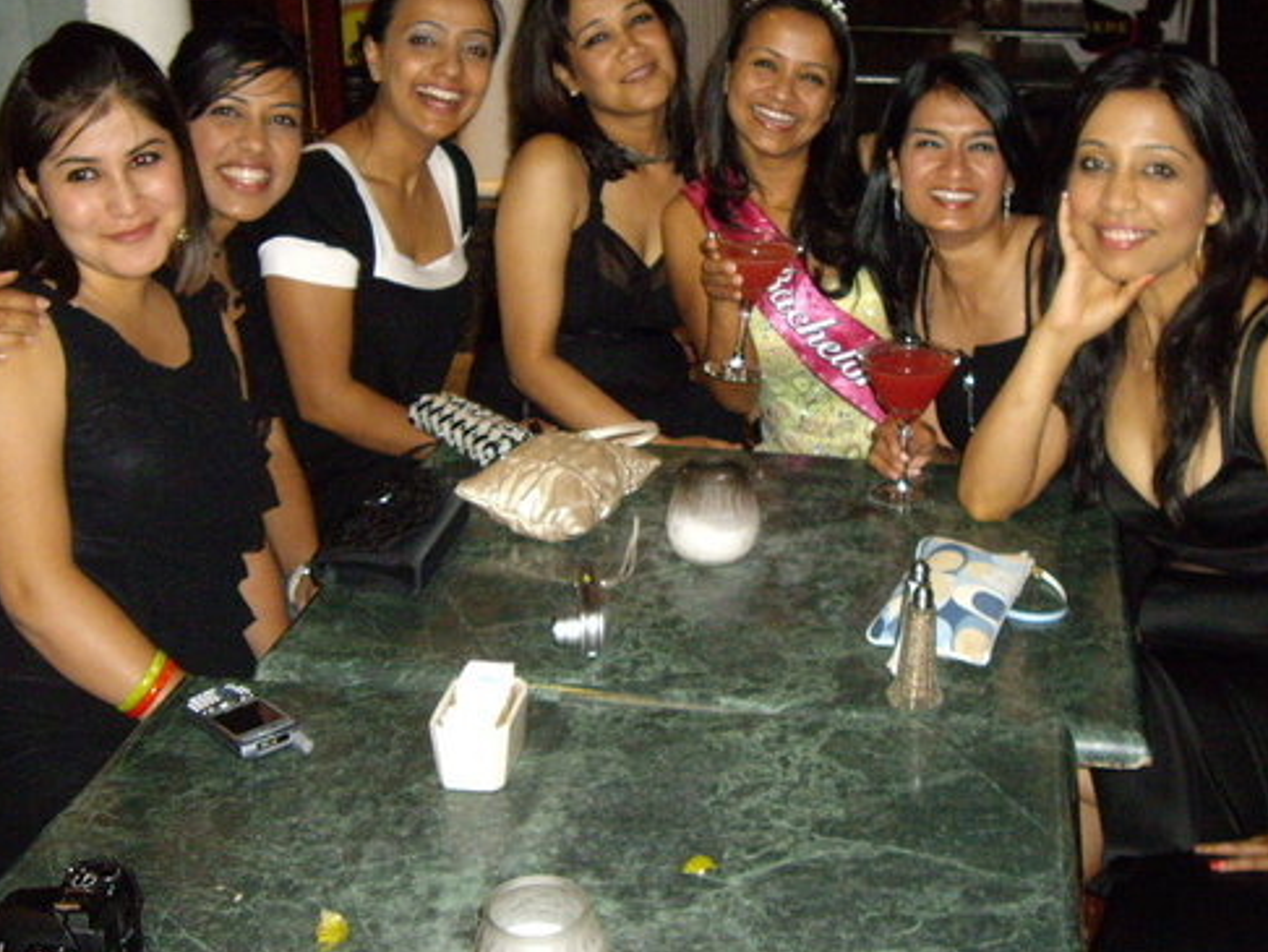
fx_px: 1832
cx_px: 686
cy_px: 334
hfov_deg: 38.1
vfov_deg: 29.0
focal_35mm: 50
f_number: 2.7
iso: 400
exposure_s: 1/40
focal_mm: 6.2
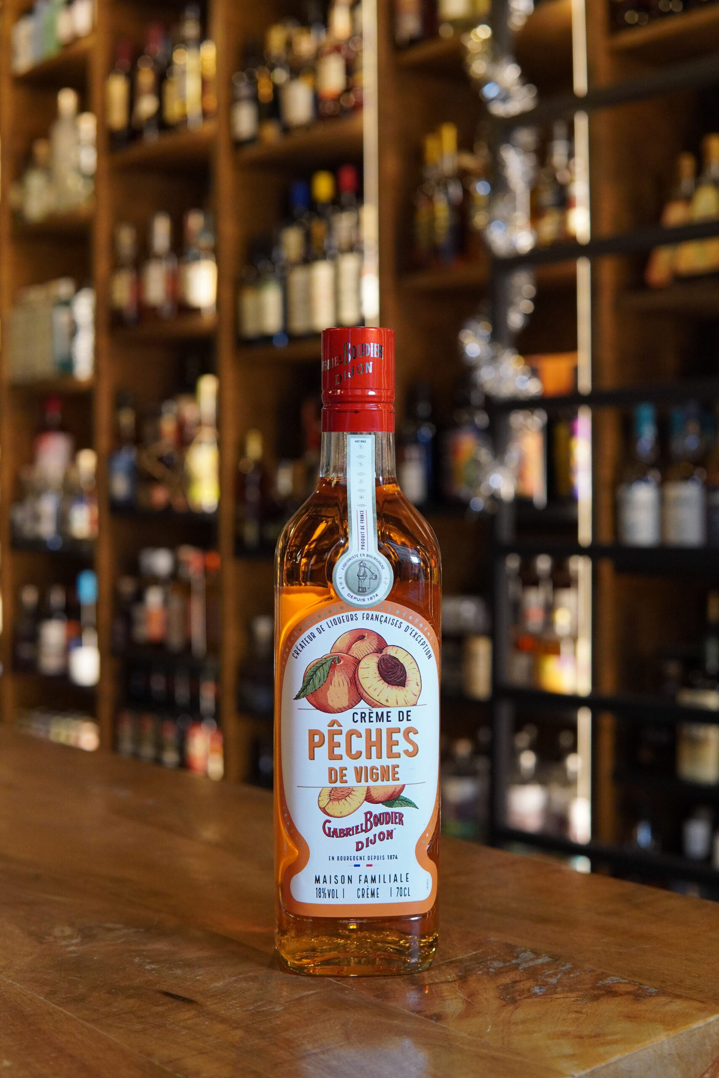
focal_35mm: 45
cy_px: 539
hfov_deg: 29.9
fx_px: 1348
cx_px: 360
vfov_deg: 43.6
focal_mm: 30
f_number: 3.5
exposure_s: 1/160
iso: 1600
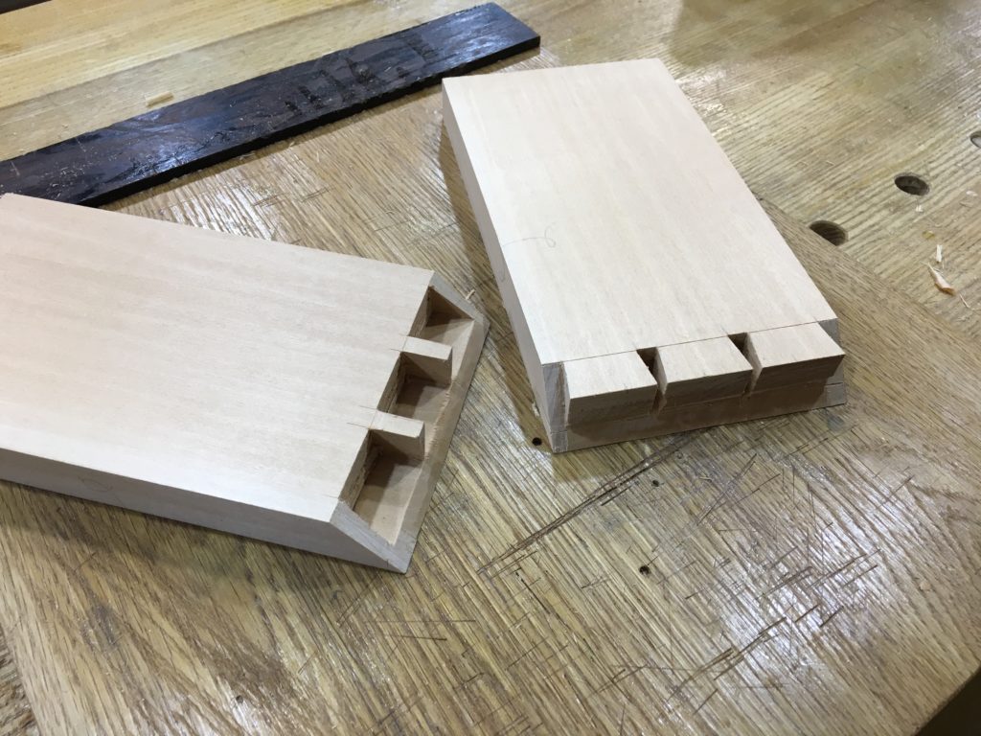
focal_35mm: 29
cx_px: 490
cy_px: 368
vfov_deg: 48.2
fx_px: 822
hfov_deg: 61.7
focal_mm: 4.15
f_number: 2.2
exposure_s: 1/30
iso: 50
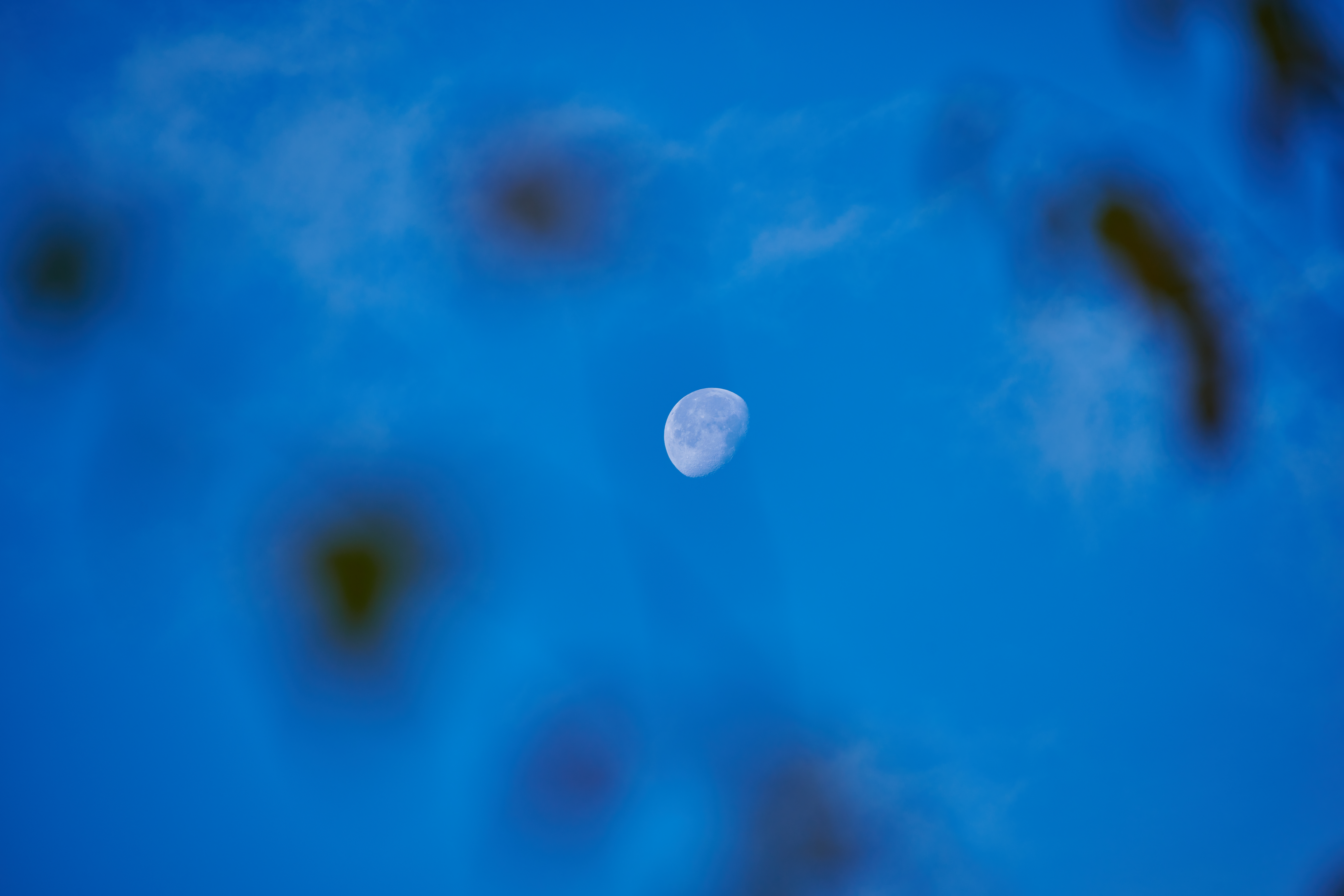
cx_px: 672
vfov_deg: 4.6
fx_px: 11199
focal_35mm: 300
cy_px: 448
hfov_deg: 6.9
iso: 100
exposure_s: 1/160
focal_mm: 300
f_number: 8
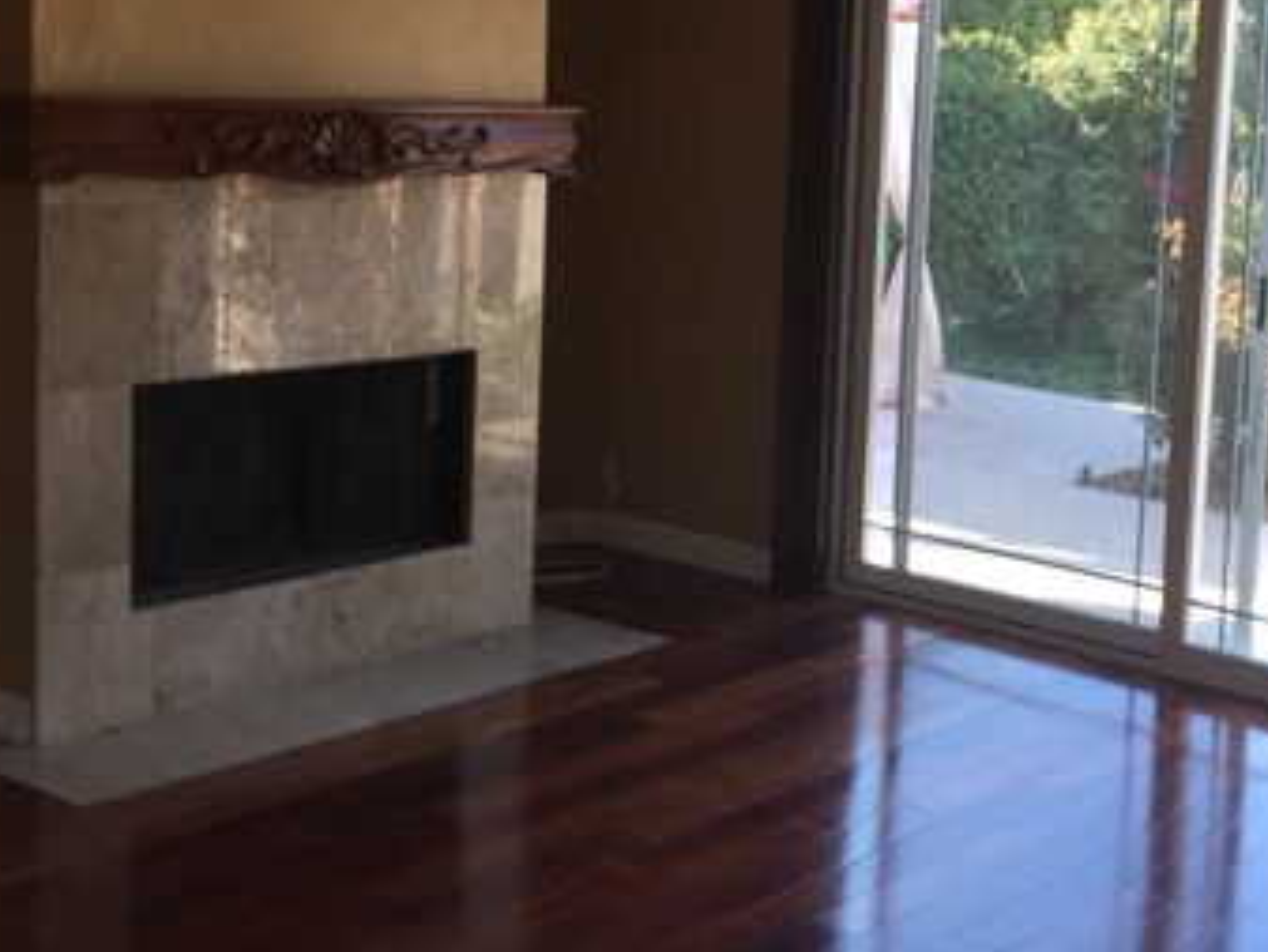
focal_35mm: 55
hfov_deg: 33.1
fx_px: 2015
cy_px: 294
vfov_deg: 26.4
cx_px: 1144
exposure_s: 1/60
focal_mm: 4.15
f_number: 2.2
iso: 40
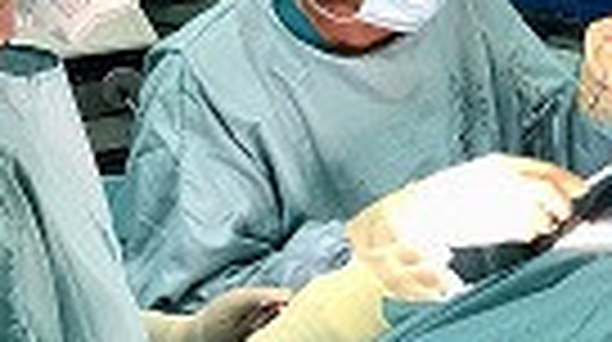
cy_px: -63
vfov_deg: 13.0
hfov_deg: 22.8
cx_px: 608
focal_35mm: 90
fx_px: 1458
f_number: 1.8
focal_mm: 4
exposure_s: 1/33
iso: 25
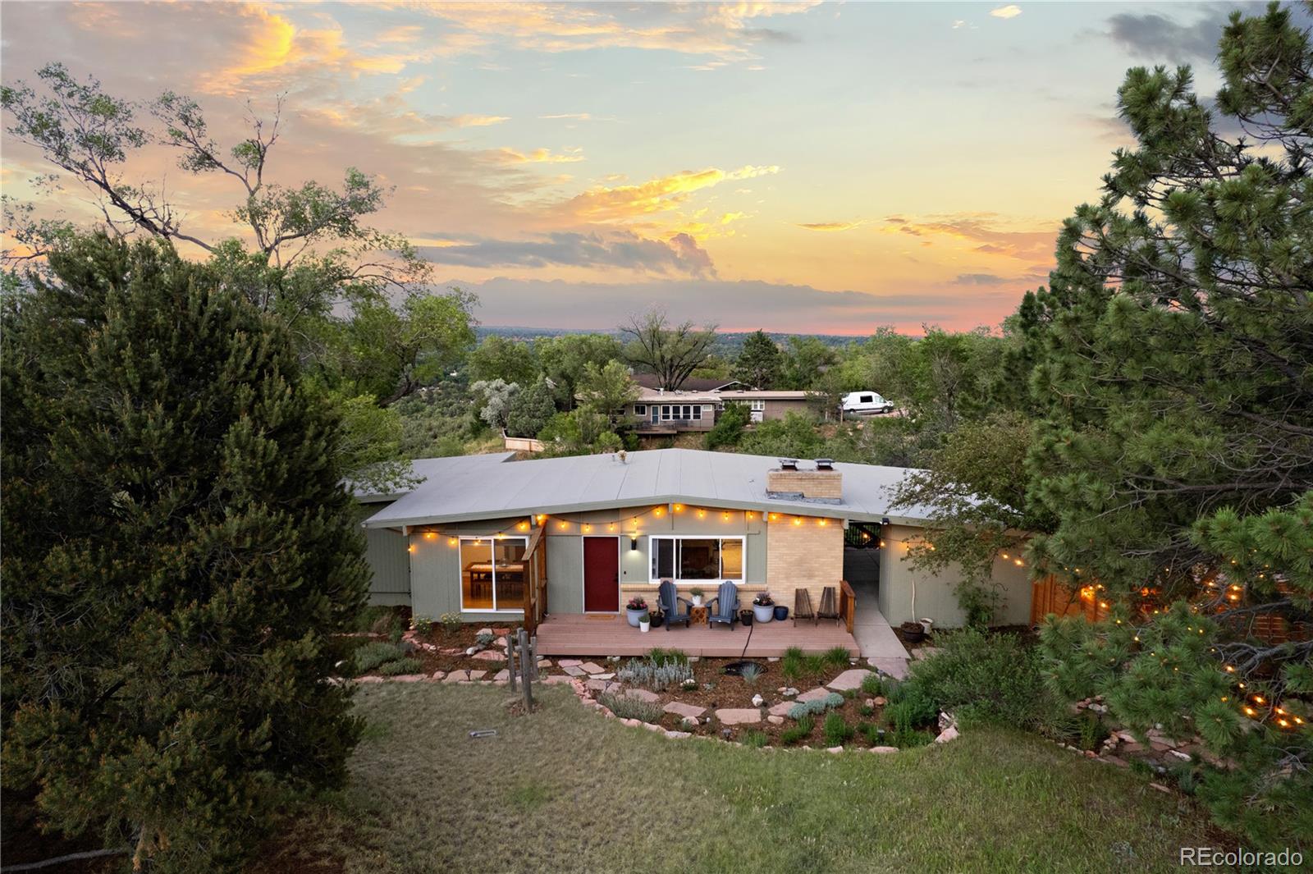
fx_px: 802
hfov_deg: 78.6
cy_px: 437
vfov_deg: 57.2
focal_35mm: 22
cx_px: 656
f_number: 2.8
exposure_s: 1/50
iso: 400
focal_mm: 8.38
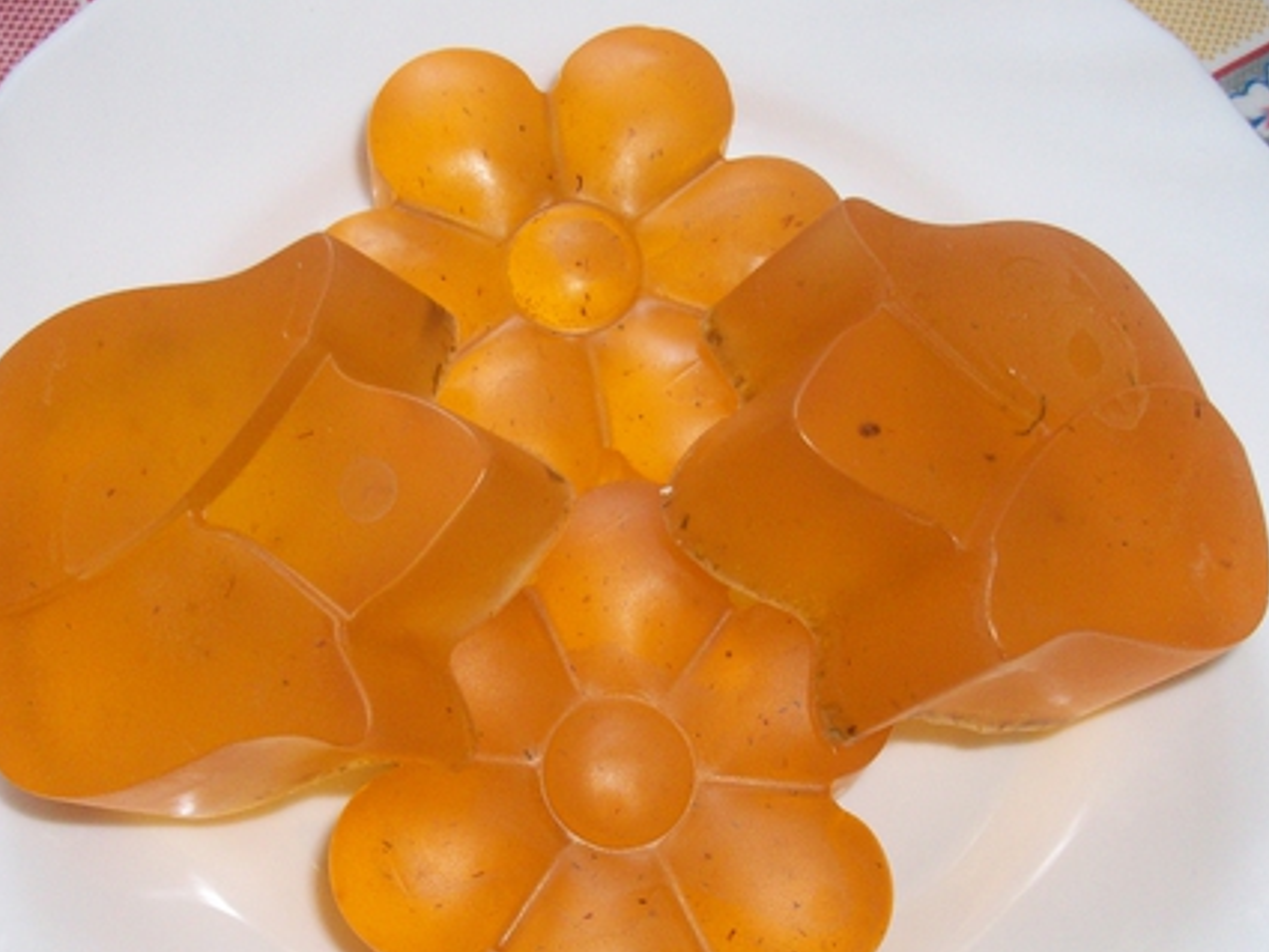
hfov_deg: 42.9
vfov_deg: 32.8
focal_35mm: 44
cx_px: 597
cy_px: 560
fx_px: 1613
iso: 160
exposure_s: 1/60
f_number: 2.8
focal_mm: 5.7
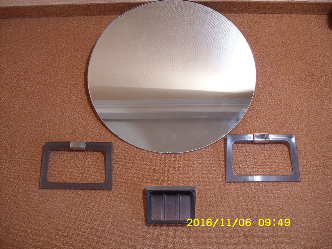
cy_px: 124
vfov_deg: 37.7
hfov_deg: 49.0
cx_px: 166
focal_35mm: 38
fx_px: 364
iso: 50
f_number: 2.8
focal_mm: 6.3
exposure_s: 1/168
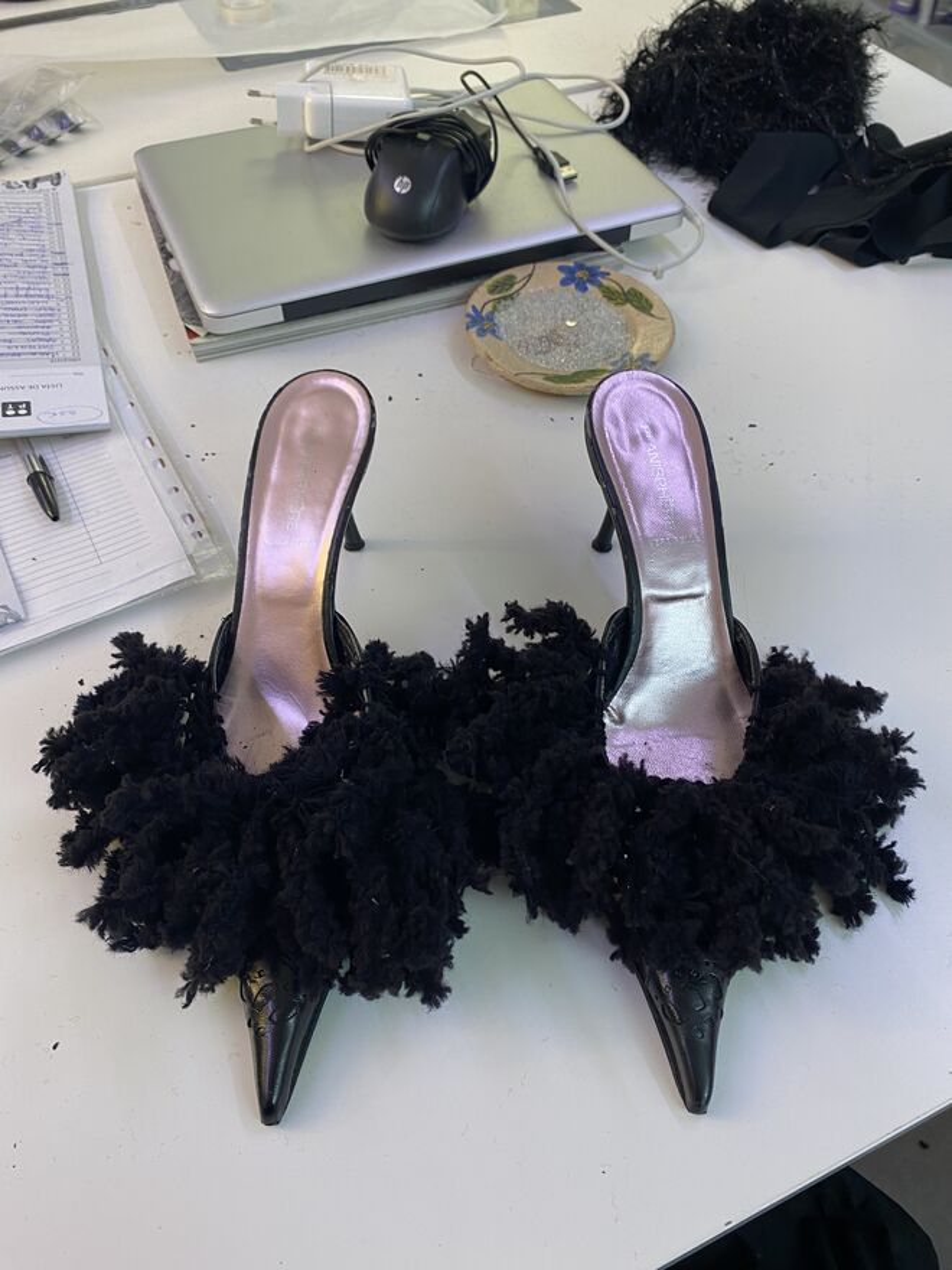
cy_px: 635
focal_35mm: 26
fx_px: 953
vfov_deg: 67.3
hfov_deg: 53.1
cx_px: 476
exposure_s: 1/50
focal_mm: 4.25
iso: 80
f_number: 1.8
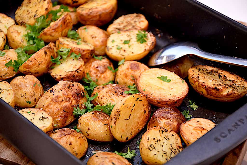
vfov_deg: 13.0
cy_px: 82
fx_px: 720
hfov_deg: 19.5
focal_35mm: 105
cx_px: 124
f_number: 5
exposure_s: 1/60
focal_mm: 70
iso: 1400
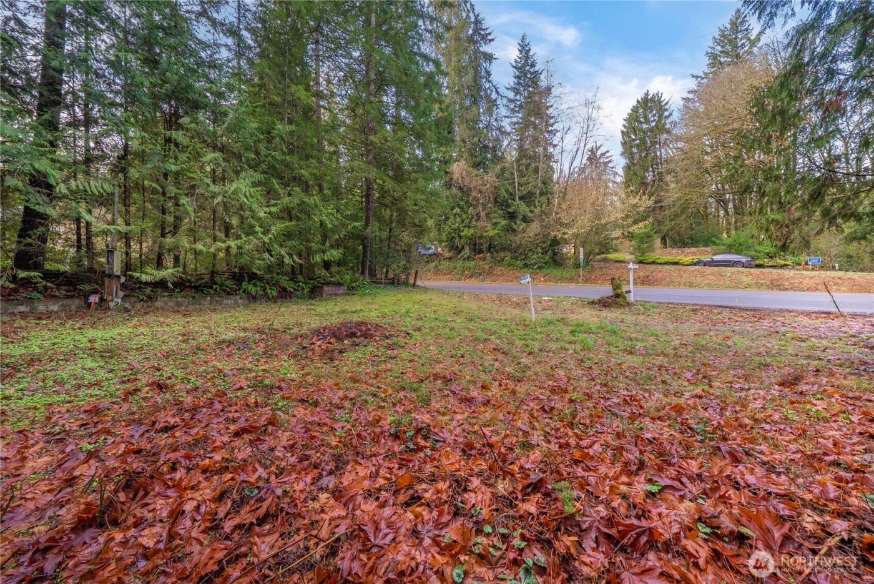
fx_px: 316
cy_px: 292
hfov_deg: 108.3
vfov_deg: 85.5
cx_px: 437
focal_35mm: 13
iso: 640
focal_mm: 13
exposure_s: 1/30
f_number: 7.1
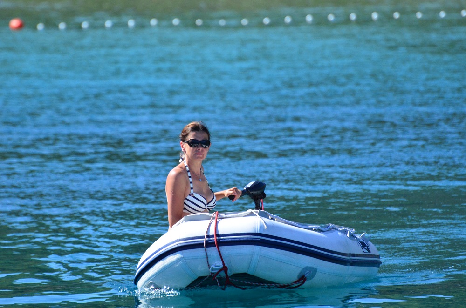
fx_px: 5812
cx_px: 233
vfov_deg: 3.0
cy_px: 154
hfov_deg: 4.6
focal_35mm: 450
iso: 2000
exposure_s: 1/5000
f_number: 5.6
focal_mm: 300
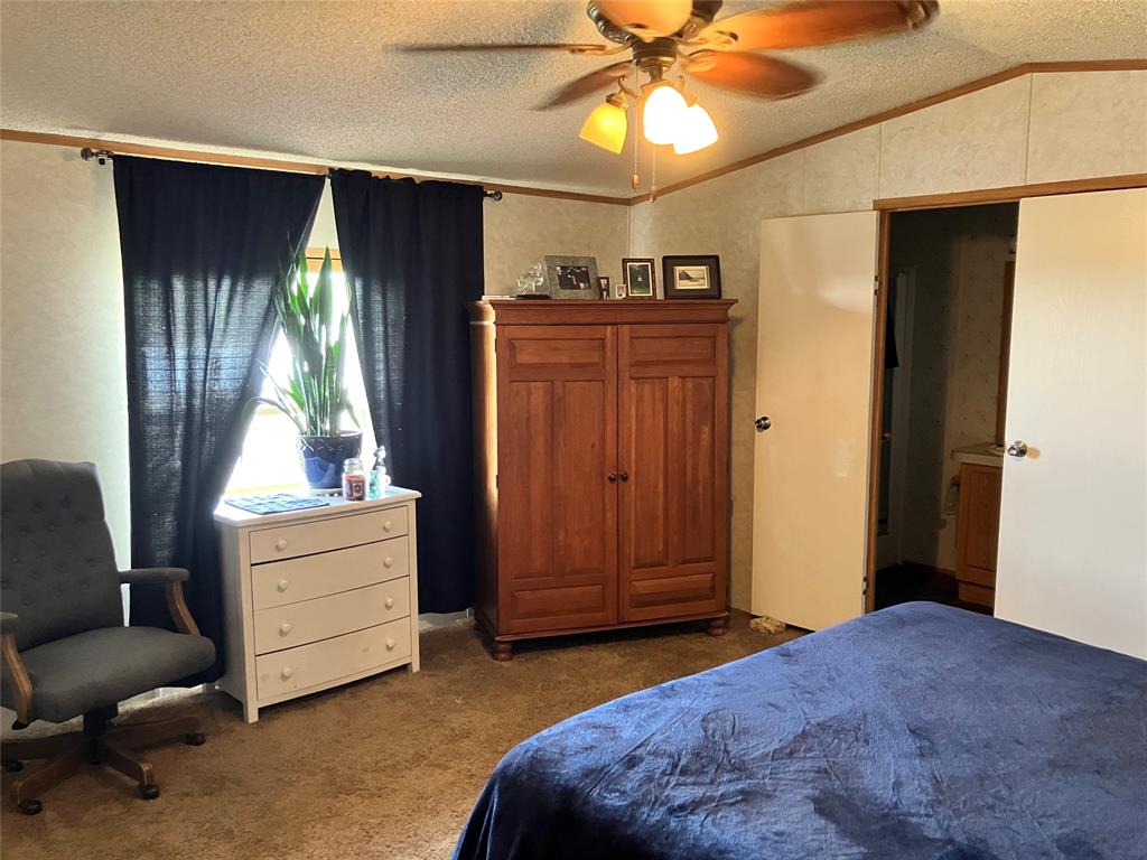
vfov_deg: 49.7
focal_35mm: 28
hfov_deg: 63.4
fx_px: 928
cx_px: 574
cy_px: 430
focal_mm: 3.99
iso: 400
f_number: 1.8
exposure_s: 1/30
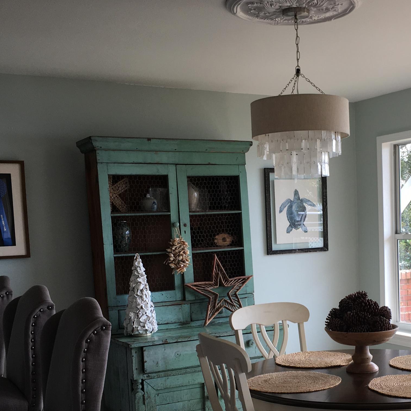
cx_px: 295
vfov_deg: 33.0
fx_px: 685
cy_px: 288
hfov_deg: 32.9
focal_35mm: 51
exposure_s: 1/120
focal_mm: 4.15
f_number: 2.2
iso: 25
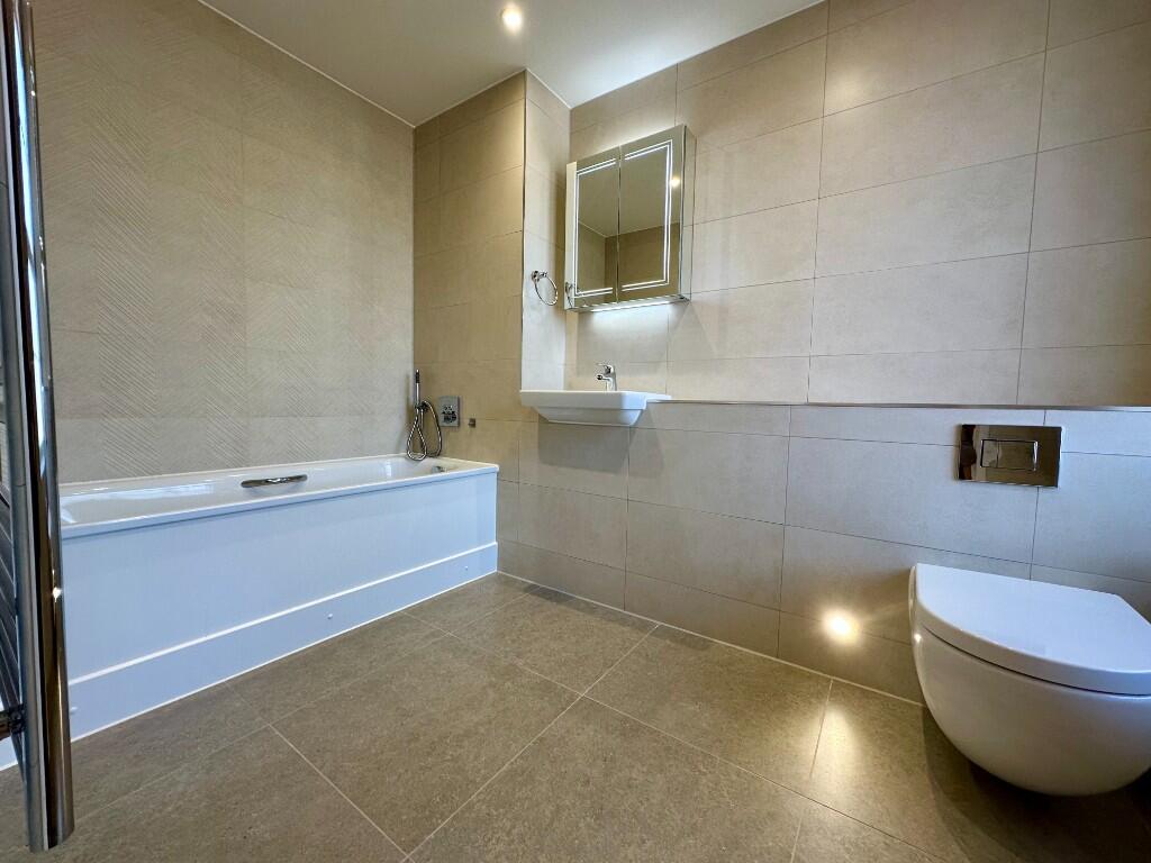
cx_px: 576
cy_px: 432
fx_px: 466
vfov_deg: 85.7
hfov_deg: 102.1
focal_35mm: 14
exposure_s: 1/100
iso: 125
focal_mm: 2.22
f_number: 2.2
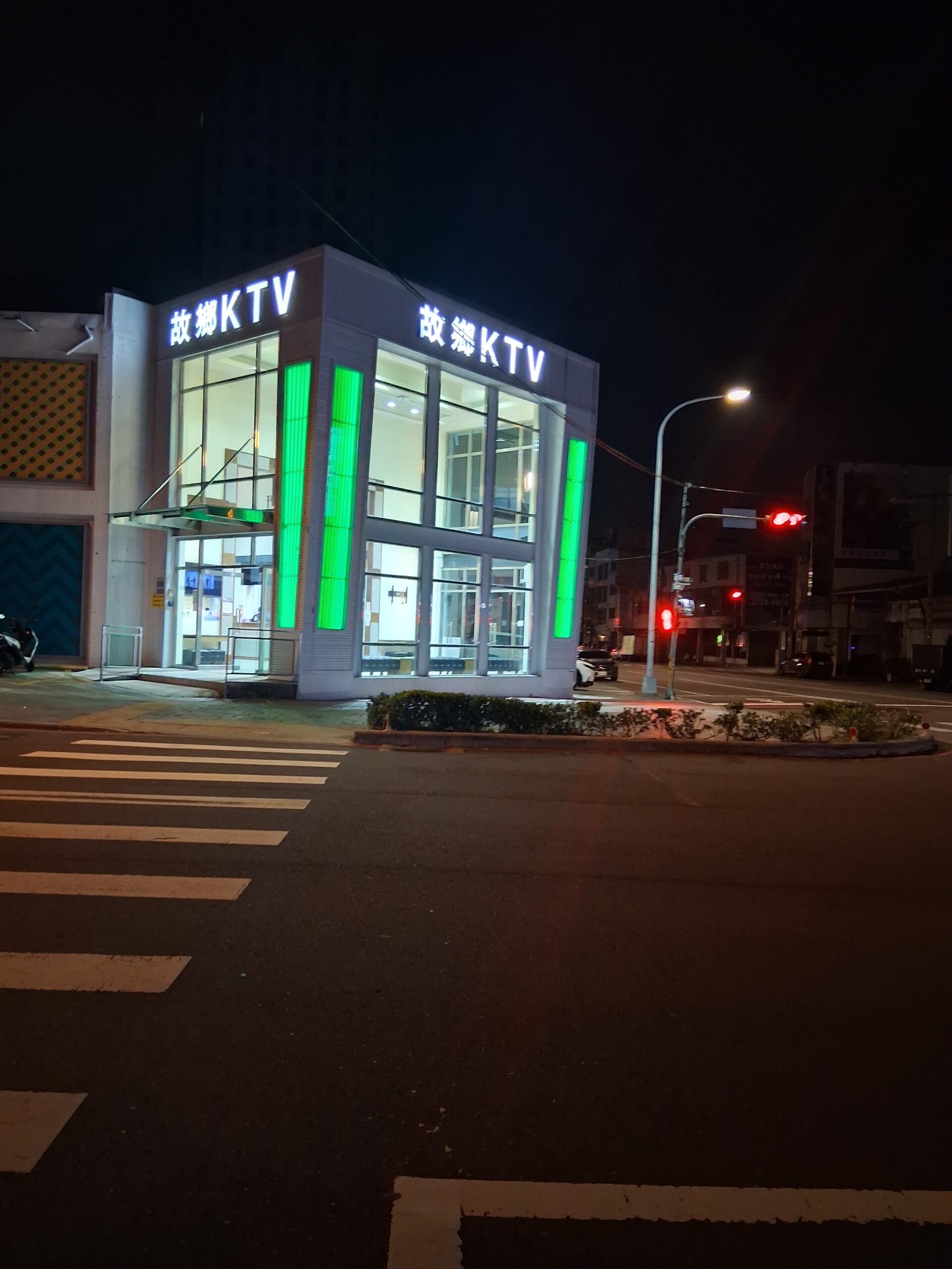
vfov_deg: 67.3
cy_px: 634
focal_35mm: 26
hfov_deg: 53.1
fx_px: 953
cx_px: 476
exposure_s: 1/30
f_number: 1.8
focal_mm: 3.98
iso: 500
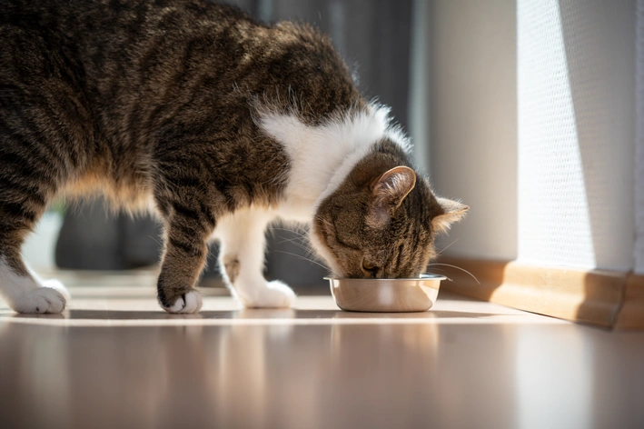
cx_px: 322
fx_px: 2110
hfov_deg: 17.4
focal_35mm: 118
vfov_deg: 11.6
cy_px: 214
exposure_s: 1/320
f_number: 2.8
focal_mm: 118
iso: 100
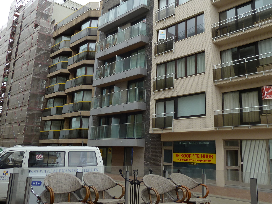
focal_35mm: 36
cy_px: 72
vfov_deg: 39.3
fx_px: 283
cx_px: 153
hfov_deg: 51.2
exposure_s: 1/250
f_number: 4
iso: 80
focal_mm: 4.1
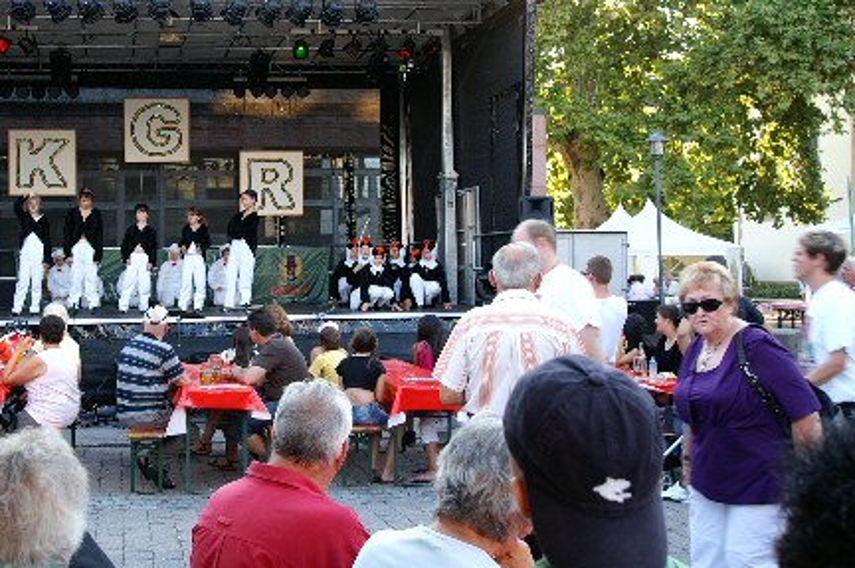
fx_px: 1186
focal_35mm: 50
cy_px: 219
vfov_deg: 26.9
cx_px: 277
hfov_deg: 39.1
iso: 100
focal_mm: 24
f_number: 5.6
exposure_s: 1/50
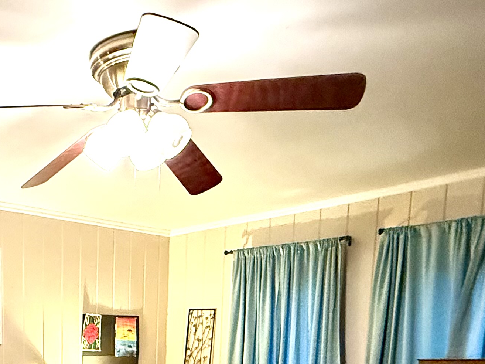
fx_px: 603
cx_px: 19
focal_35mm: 43
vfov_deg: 28.9
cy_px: 441
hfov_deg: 39.5
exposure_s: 1/60
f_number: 2.2
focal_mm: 2.22
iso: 800
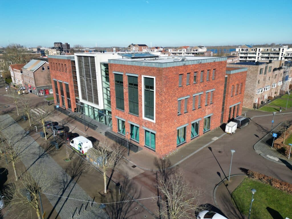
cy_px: 110
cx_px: 146
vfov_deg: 56.8
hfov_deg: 71.6
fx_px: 202
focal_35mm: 24
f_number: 1.7
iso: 130
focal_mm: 6.72
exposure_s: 1/3000
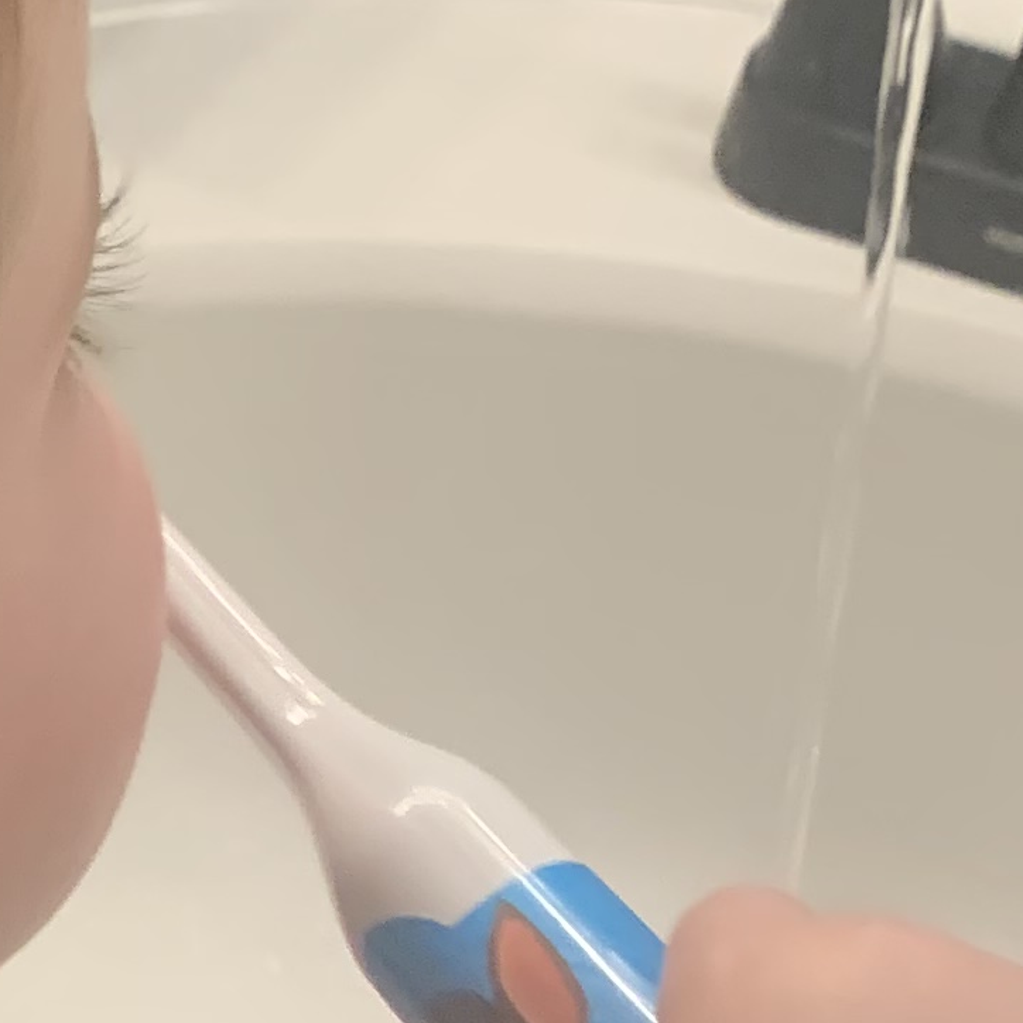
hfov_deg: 13.5
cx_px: 37
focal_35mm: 128
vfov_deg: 12.5
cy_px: 1826
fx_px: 4280
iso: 160
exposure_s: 1/60
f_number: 1.8
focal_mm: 4.25
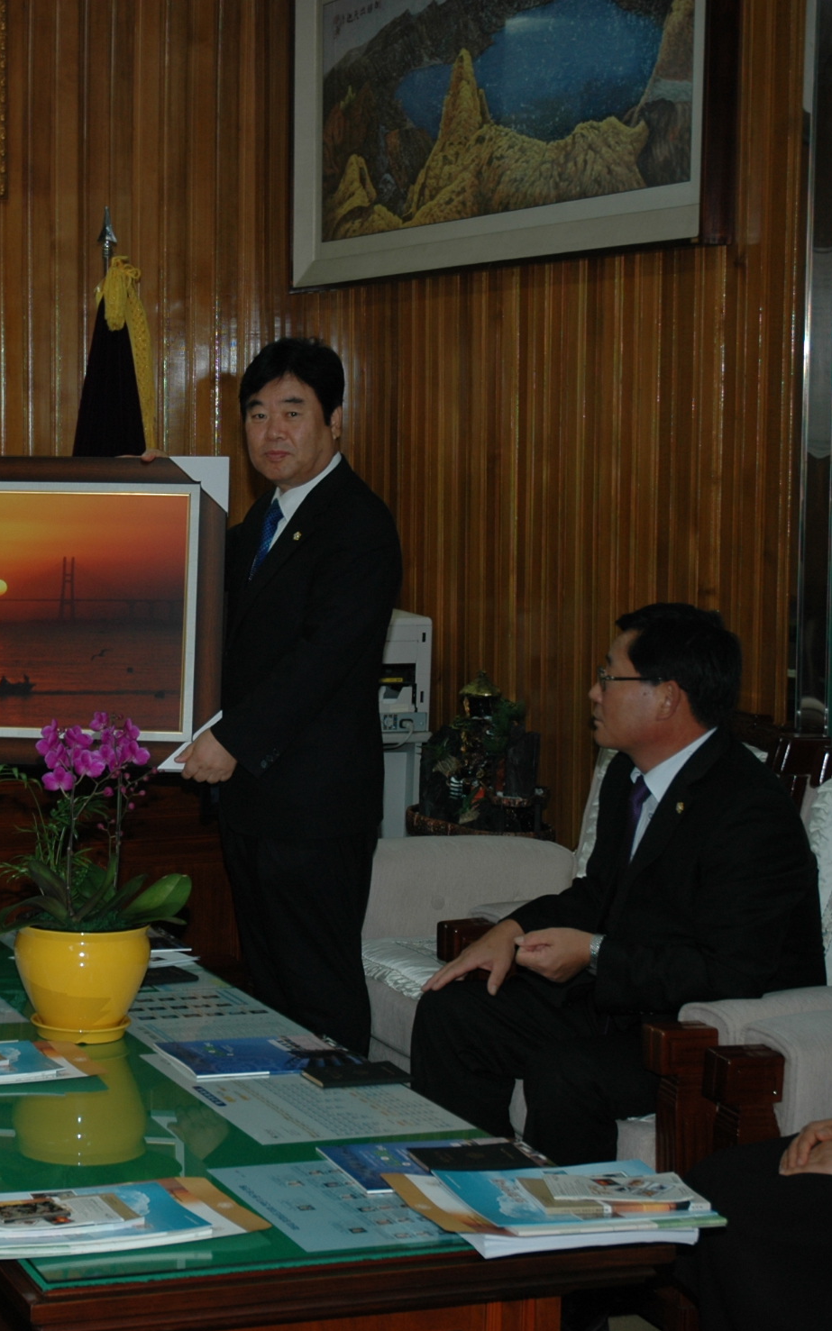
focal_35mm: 72
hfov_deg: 17.7
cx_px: -8
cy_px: 663
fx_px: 2604
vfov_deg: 28.7
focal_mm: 31
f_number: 4
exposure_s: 1/60
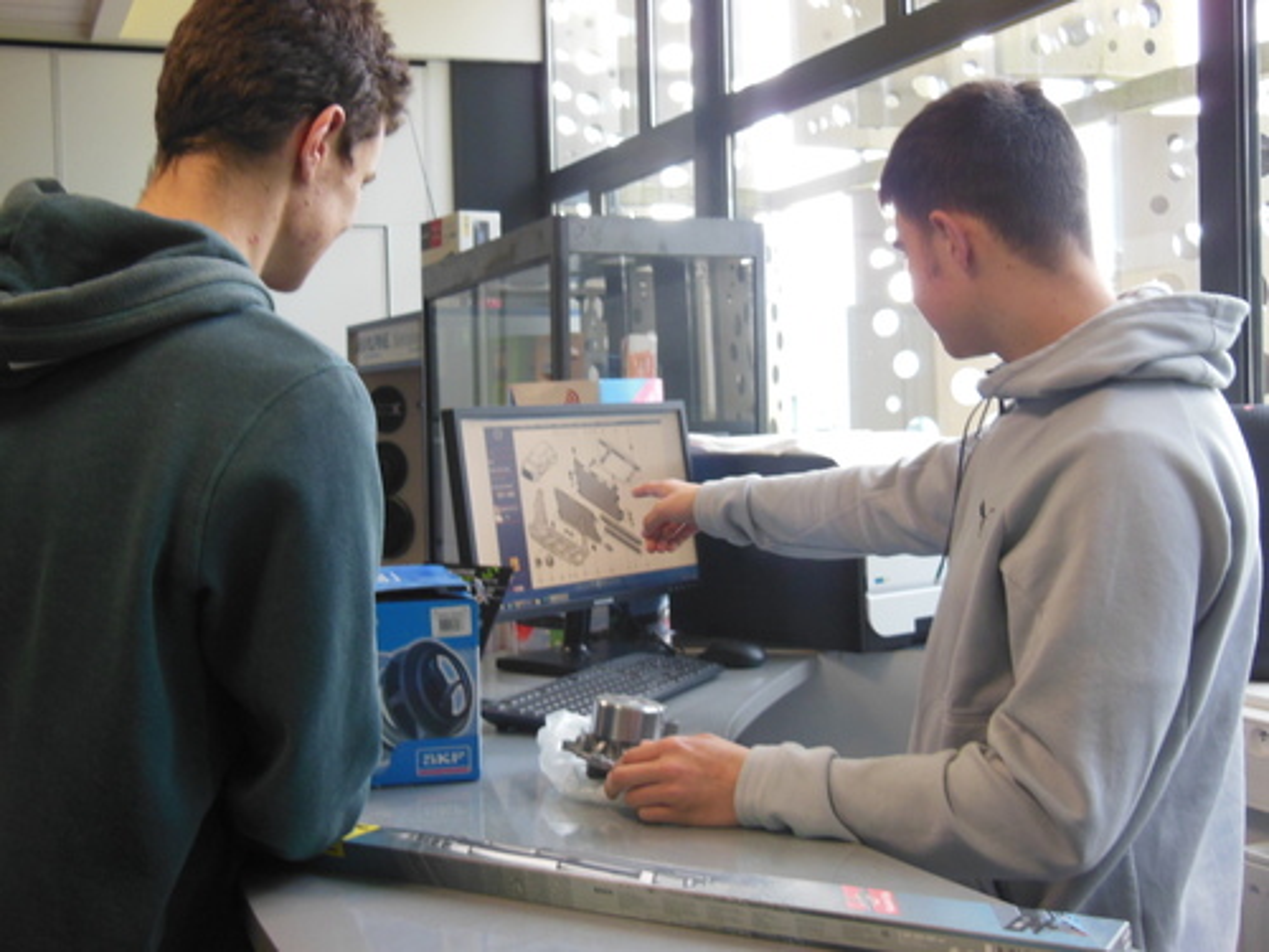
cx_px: 634
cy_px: 476
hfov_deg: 42.1
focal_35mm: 45
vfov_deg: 32.2
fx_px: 1650
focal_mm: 8
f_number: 4.4
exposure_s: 1/30
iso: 320
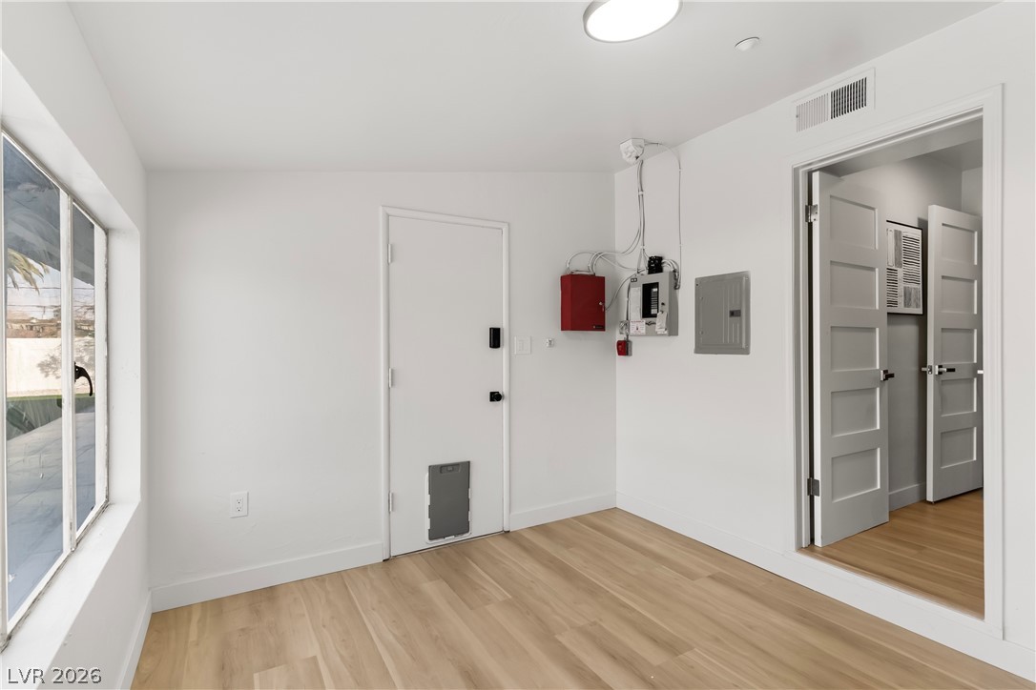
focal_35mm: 17
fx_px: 489
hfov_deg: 93.3
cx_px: 518
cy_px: 345
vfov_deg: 70.4
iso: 400
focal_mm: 17
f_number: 8
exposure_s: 1/30
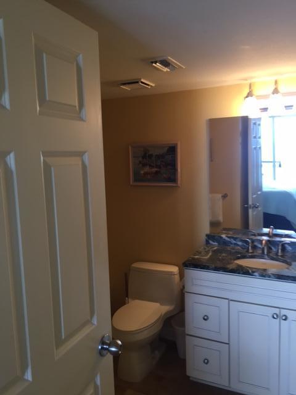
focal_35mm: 29
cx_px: 148
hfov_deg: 48.2
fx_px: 331
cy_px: 198
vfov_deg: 61.7
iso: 64
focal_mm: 4.15
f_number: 2.2
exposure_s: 1/30
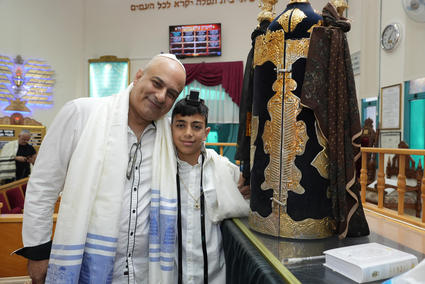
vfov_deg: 43.6
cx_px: 212
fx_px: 354
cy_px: 142
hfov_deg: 61.9
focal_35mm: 30
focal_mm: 30
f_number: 4.5
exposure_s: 1/50
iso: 500
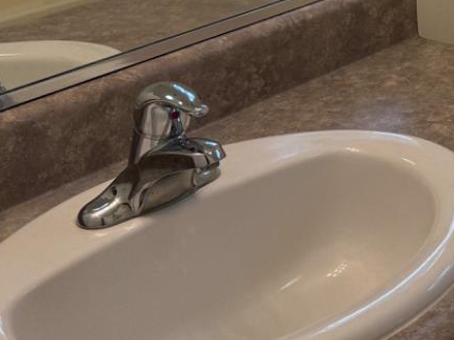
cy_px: -59
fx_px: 1075
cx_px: 631
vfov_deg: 17.2
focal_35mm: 82
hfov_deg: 21.1
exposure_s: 1/201
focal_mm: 6.76
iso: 125
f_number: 1.78
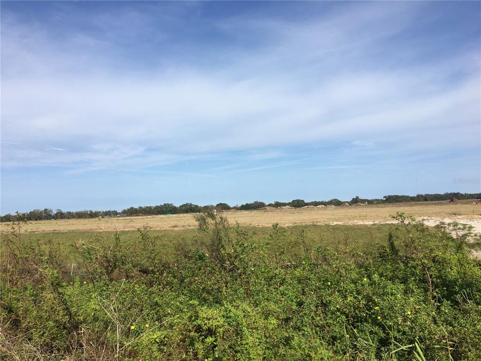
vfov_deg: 48.2
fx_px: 403
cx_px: 240
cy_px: 180
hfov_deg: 61.7
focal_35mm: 29
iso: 25
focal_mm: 4.15
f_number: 2.2
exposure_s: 1/2564
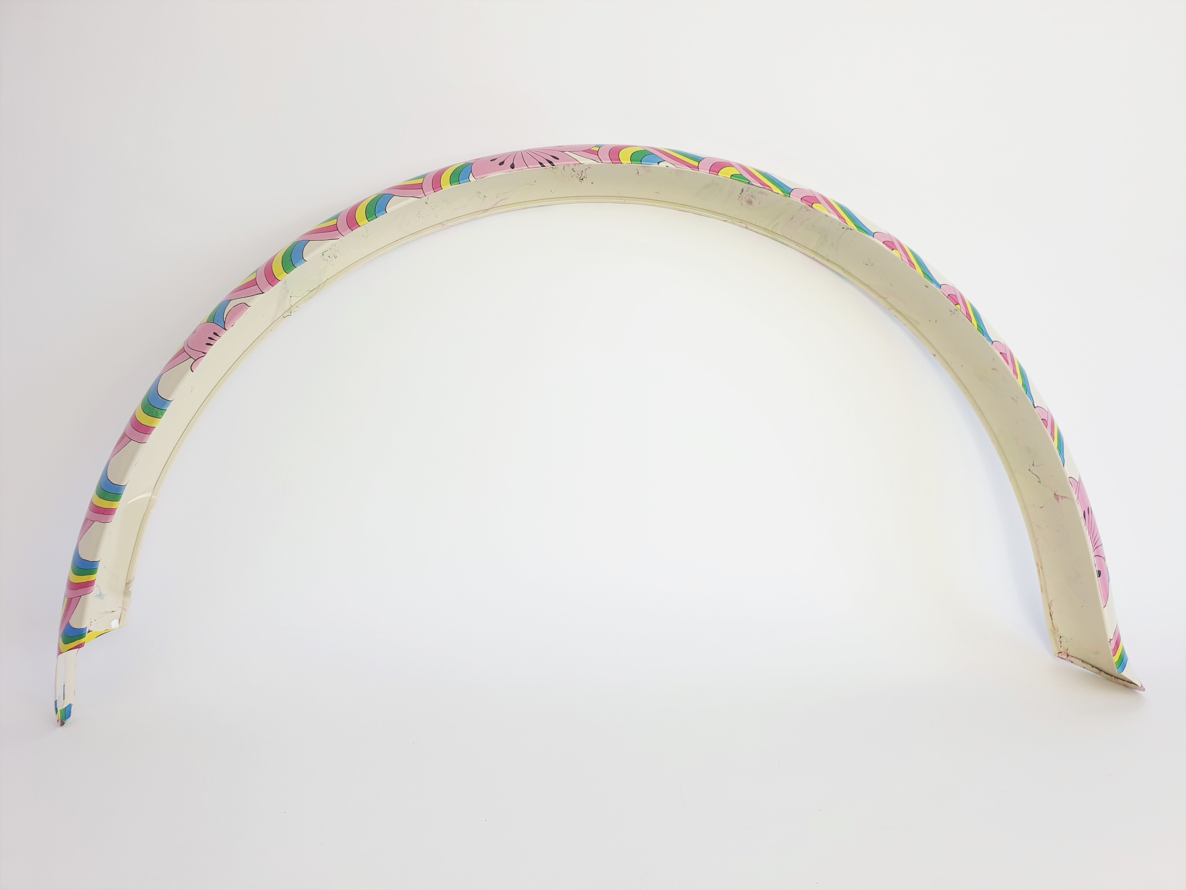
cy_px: 445
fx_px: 891
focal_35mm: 26
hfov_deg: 67.3
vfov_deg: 53.1
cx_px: 593
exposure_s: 1/110
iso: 50
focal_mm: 4.3
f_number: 2.4
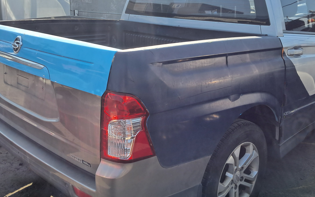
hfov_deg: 48.2
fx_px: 352
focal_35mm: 41
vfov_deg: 31.2
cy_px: 80
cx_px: 158
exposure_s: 1/324
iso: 50
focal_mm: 4
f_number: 1.8
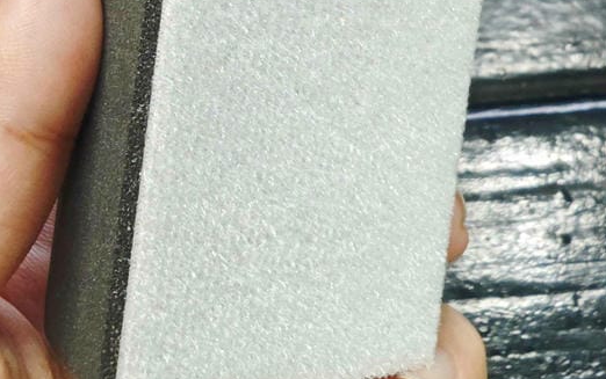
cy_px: 5
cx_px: 212
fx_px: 925
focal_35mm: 56
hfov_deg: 36.0
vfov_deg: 22.3
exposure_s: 1/24
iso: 500
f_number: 1.8
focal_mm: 2.03
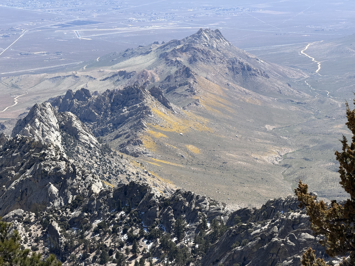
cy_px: 133
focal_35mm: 100
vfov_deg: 14.8
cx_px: 178
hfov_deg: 19.6
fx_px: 1026
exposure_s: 1/638
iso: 25
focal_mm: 16.89
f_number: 2.8
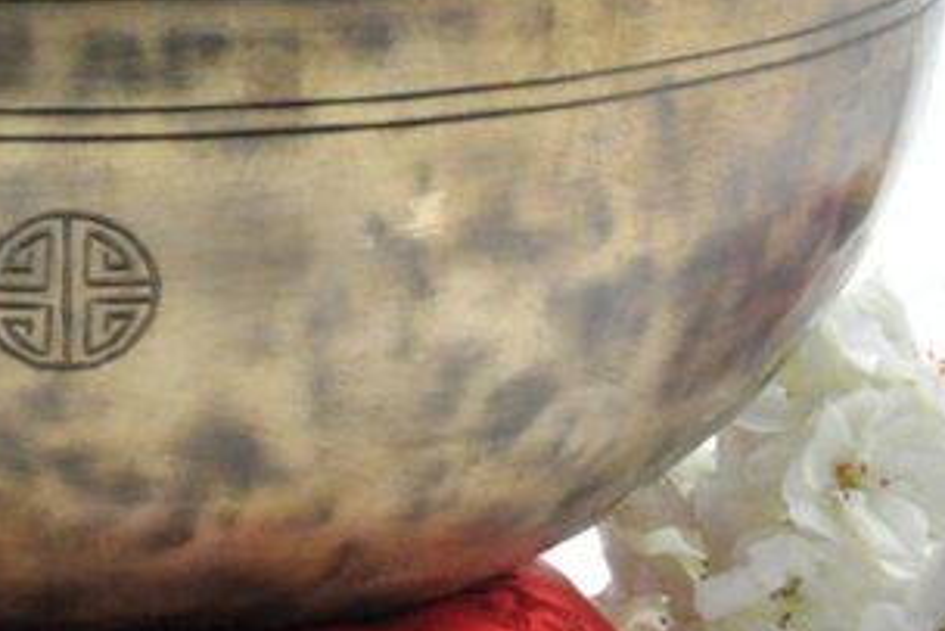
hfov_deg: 6.8
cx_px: -134
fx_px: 7957
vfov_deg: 4.5
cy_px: -67
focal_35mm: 303
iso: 1600
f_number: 8
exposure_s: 1/250
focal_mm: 60
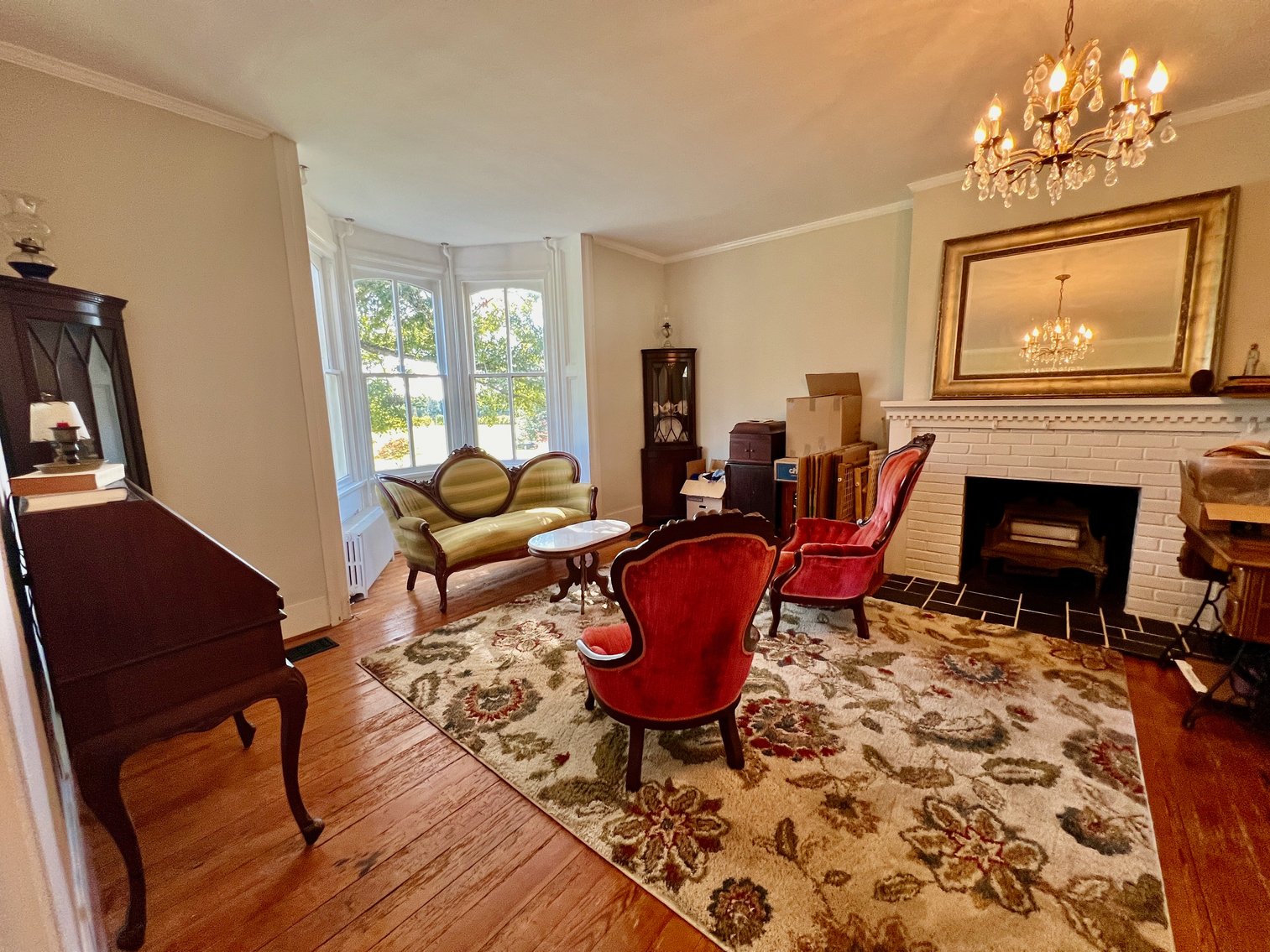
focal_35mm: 13
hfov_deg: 106.2
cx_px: 635
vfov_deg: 89.9
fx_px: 477
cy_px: 476
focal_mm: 1.57
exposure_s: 1/120
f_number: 1.8
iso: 200
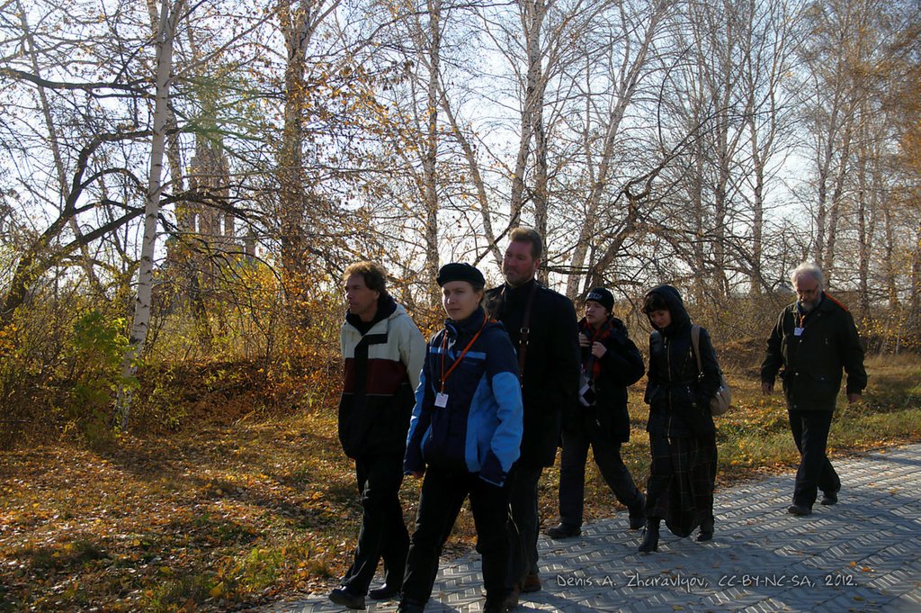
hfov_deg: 37.9
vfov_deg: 25.7
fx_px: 1342
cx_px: 460
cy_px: 306
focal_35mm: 52
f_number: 5.6
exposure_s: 1/500
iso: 200
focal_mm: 35
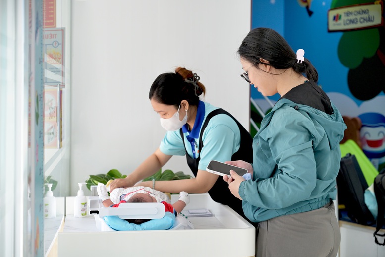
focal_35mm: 70
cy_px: 128
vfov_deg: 19.5
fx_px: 749
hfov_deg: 28.8
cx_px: 192
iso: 500
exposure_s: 1/250
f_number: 4
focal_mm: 70
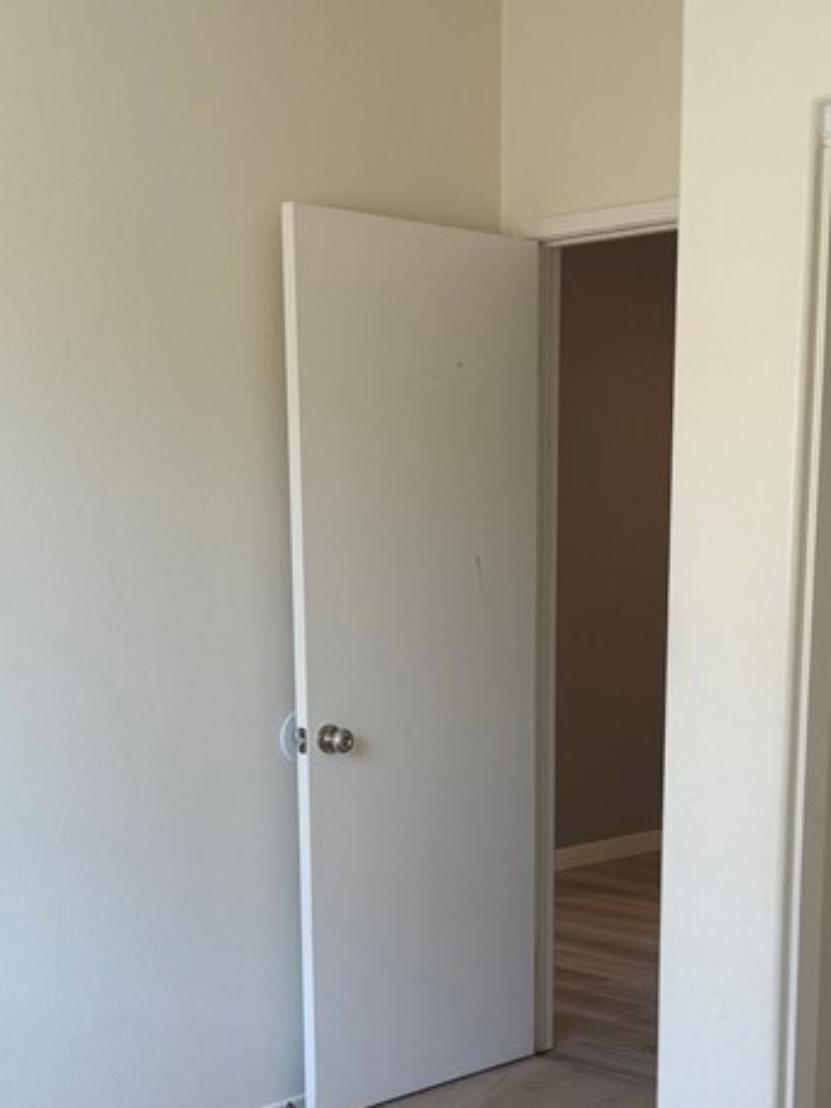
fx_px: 1729
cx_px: 465
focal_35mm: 54
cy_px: 884
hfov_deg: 27.0
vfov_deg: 34.5
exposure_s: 1/121
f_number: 1.78
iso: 125
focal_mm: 6.76
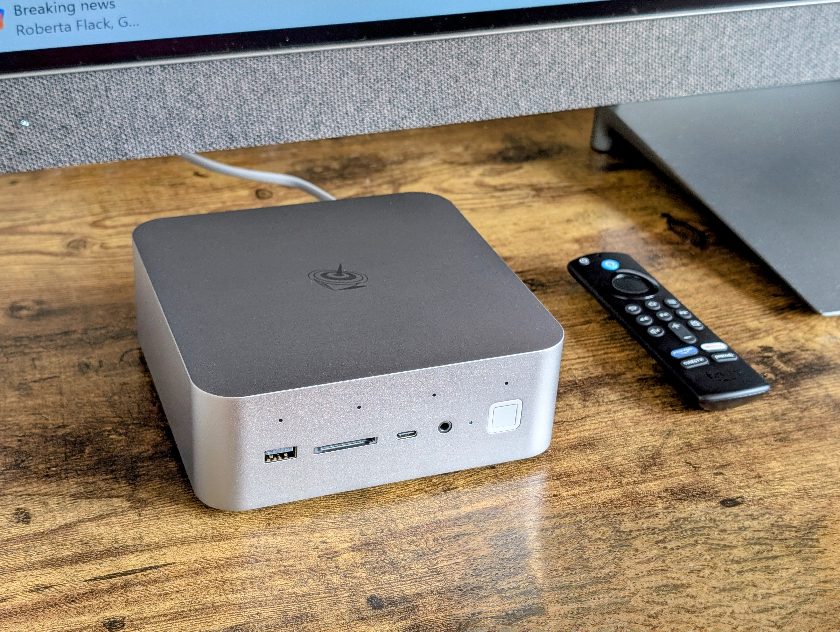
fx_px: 1191
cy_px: 316
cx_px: 420
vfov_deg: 29.7
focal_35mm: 49
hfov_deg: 38.9
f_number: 1.68
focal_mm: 6.9
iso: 60
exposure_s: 1/23.8
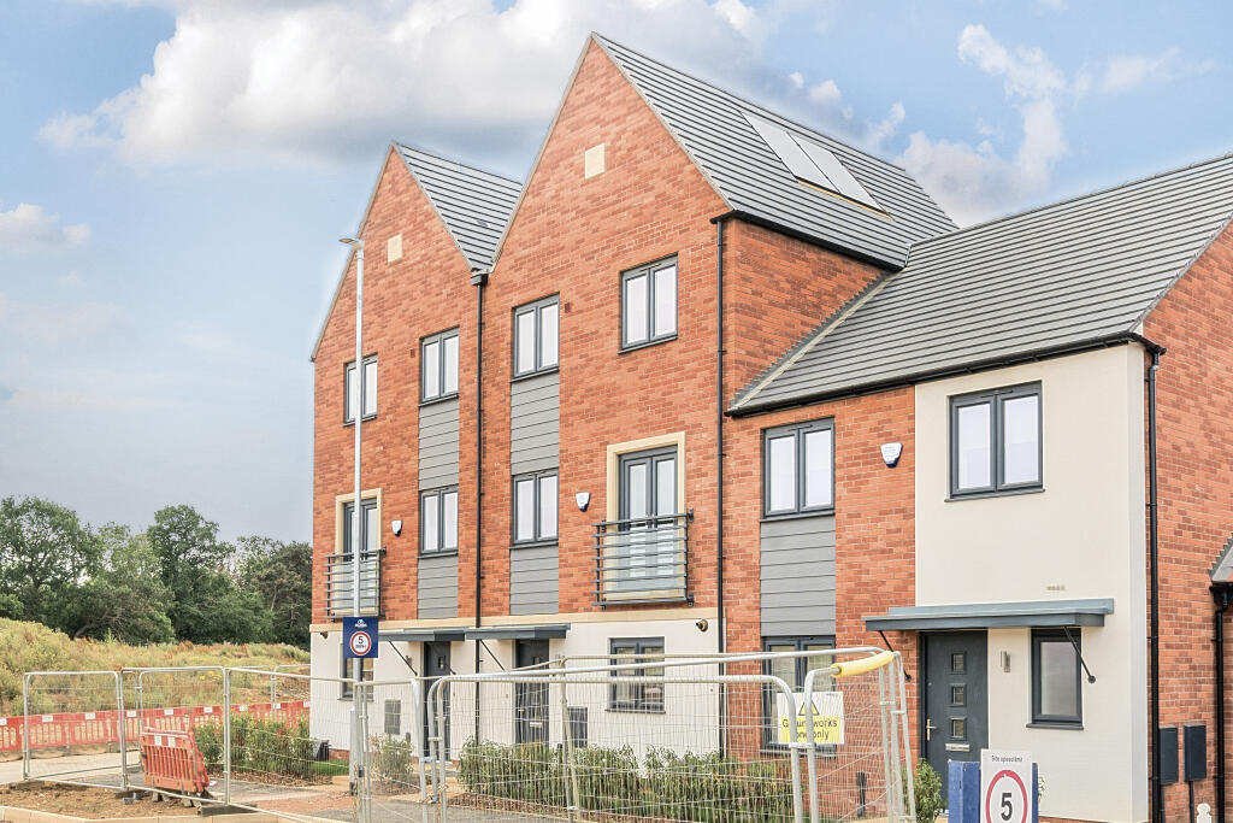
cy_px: 412
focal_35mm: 36
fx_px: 1233
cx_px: 616
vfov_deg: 36.9
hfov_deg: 53.1
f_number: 8
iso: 400
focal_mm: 24
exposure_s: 1/400
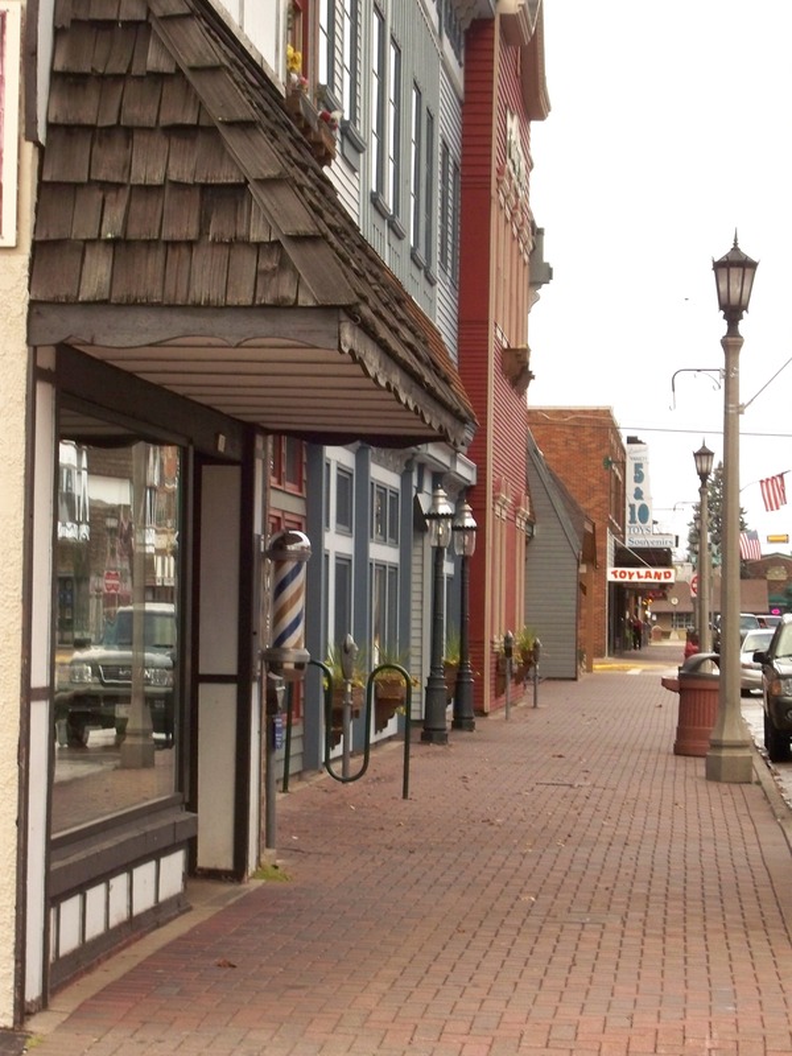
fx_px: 2715
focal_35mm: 89
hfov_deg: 16.6
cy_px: 528
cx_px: 396
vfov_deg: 22.0
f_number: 4.8
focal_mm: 19
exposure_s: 1/80
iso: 400
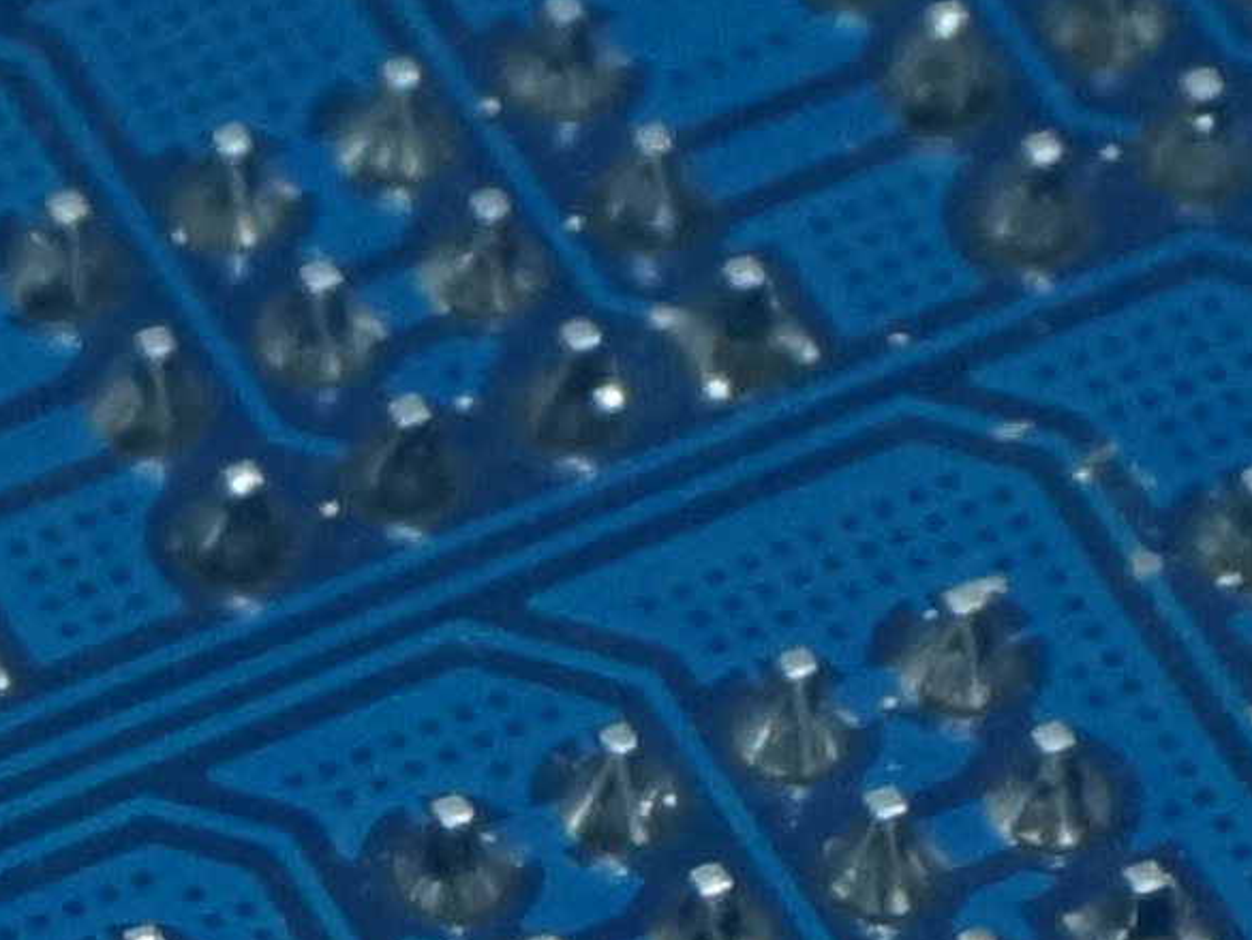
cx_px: -743
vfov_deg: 2.9
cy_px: 953
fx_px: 18812
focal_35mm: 520
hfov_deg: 3.8
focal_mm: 43
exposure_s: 1/50
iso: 800
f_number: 10
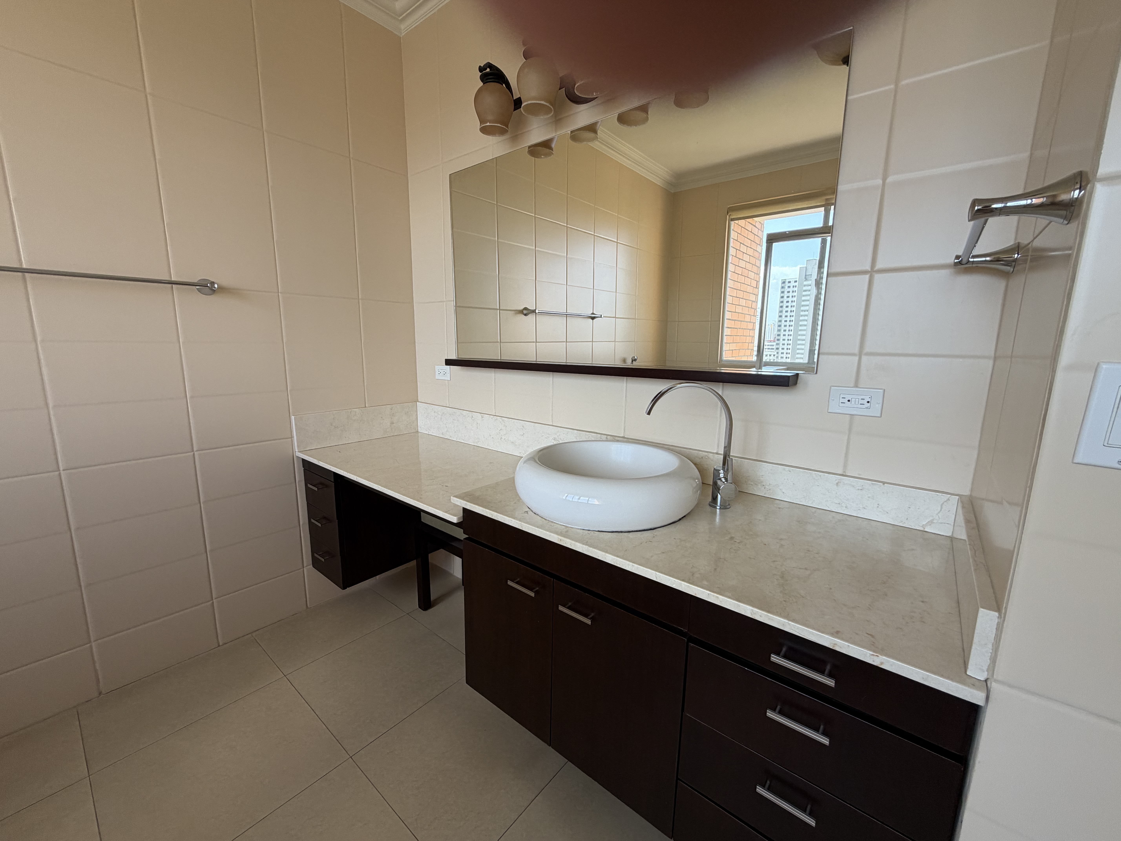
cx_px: 560
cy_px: 420
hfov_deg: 102.1
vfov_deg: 85.7
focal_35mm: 14
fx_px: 453
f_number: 2.2
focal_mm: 2.22
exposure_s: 1/121
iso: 50
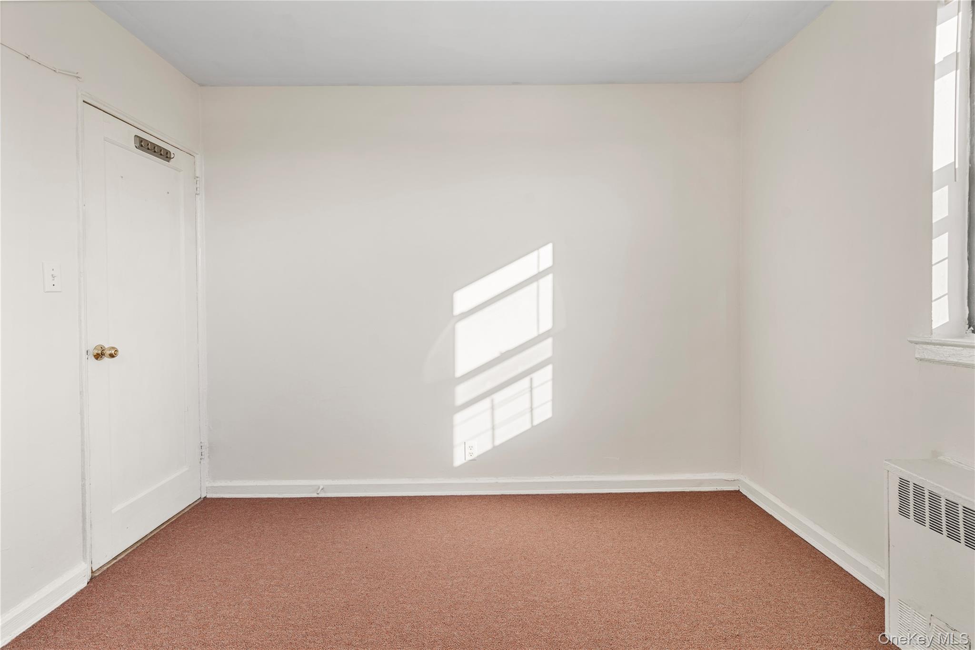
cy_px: 325
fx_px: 433
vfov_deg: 73.7
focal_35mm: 16
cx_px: 488
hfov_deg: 96.7
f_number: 7.1
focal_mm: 16
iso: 125
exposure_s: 1/5
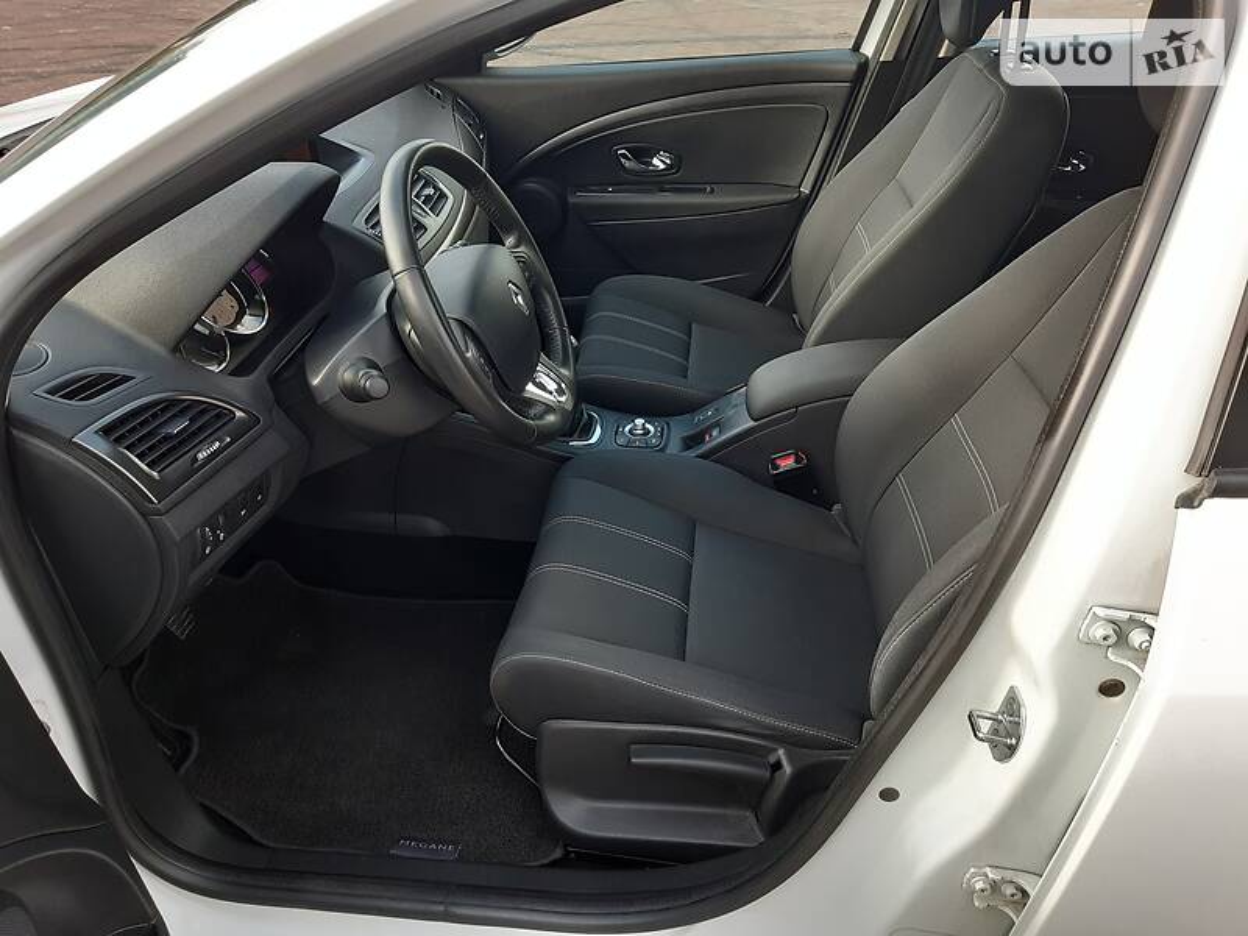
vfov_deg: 53.1
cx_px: 624
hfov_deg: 67.3
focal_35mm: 26
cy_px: 468
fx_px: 937
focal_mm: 3.9
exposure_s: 1/100
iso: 50
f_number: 1.7
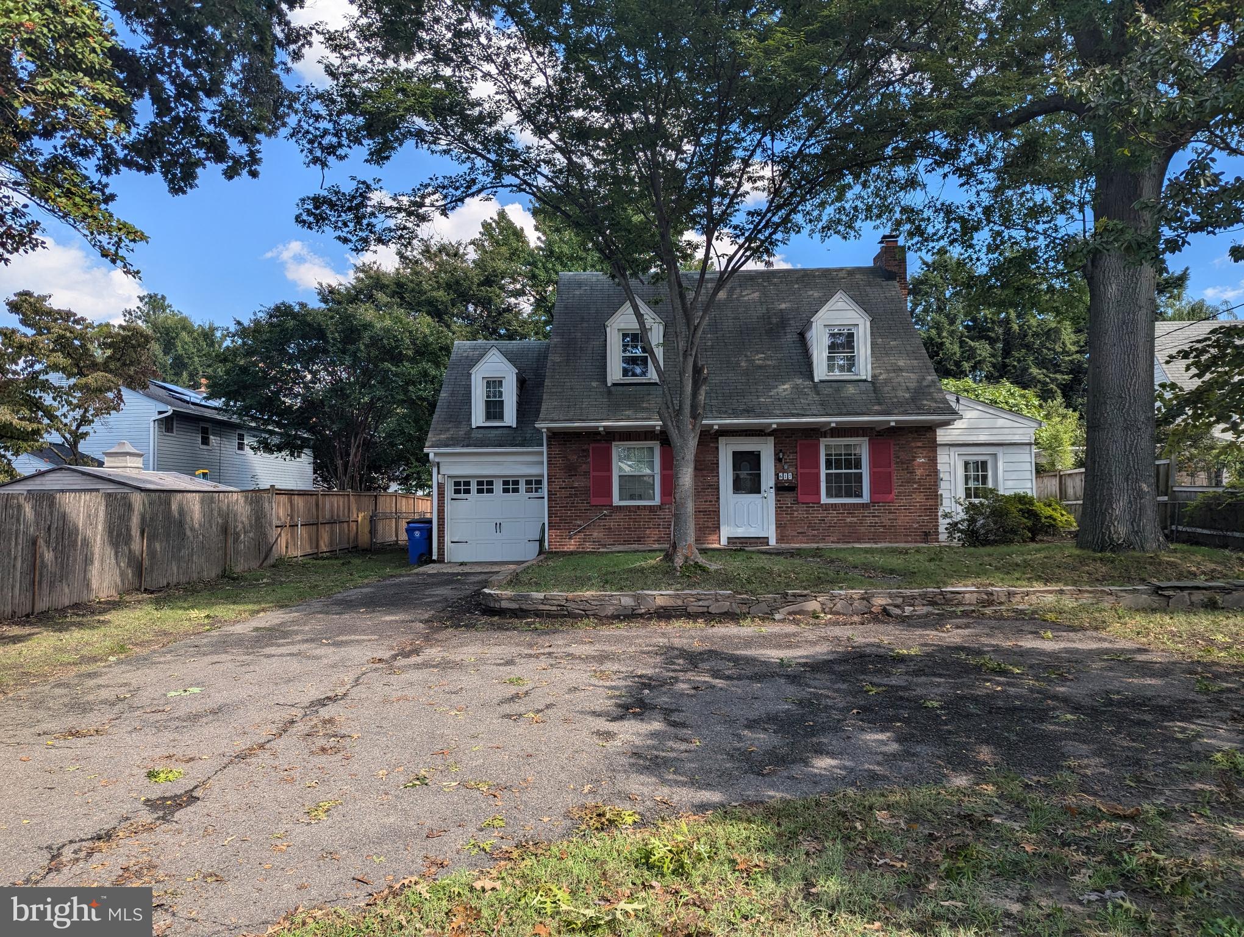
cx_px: 622
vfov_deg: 56.9
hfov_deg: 71.5
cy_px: 468
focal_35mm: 24
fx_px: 864
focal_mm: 6.81
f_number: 1.85
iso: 46
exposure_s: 1/1316
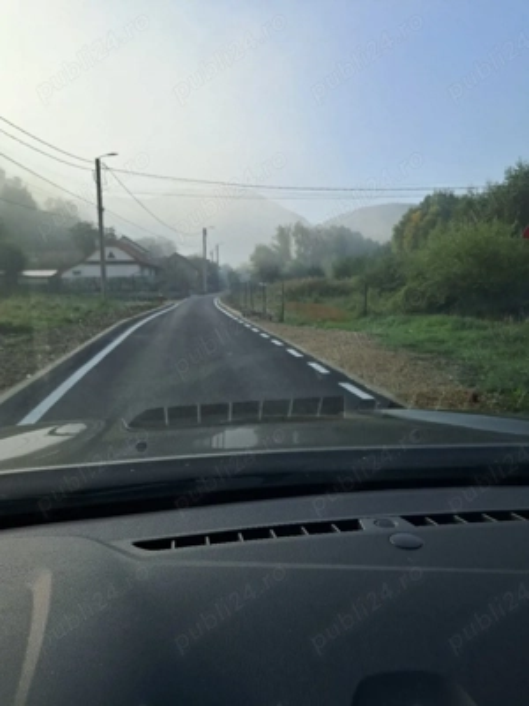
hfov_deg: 51.4
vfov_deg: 65.3
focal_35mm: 27
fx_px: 550
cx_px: 264
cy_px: 353
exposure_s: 1/435
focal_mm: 4
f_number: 1.8
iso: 50
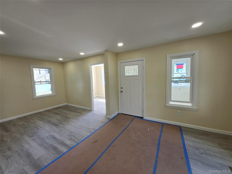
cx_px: 116
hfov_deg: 106.2
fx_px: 87
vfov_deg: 89.9
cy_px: 87
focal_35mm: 13
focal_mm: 1.7
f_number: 2.2
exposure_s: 1/60
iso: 25
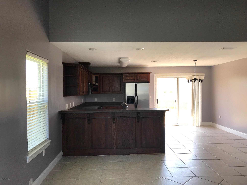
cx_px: 124
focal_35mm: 28
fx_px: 200
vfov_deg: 49.7
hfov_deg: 63.4
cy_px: 92
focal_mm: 3.99
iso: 25
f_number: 1.8
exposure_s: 1/60
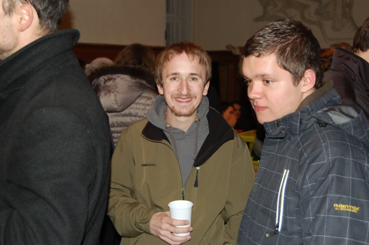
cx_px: 184
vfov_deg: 25.7
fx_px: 538
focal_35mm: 52
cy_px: 122
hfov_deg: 37.9
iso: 400
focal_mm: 35
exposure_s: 1/60
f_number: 4.8
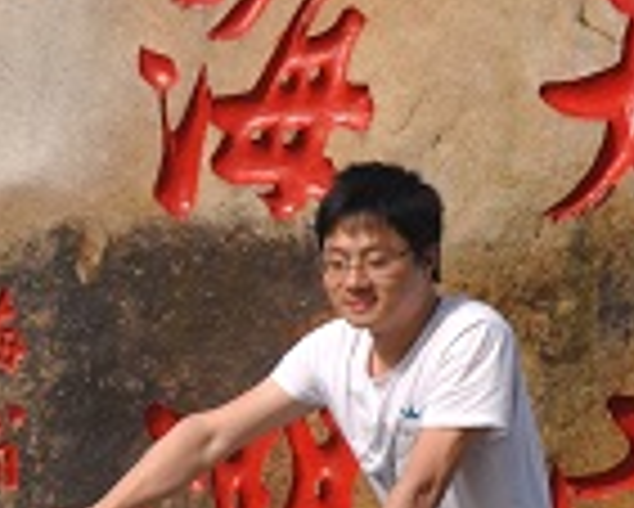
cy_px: 317
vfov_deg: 2.9
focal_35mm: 542
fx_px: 10177
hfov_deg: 3.6
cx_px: 151
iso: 100
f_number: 5.6
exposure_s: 1/500
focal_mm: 70
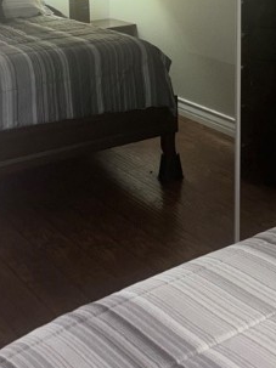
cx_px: 280
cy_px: -23
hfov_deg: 21.4
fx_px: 702
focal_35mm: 66
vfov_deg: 27.3
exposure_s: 1/13
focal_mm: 5.96
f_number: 1.6
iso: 125
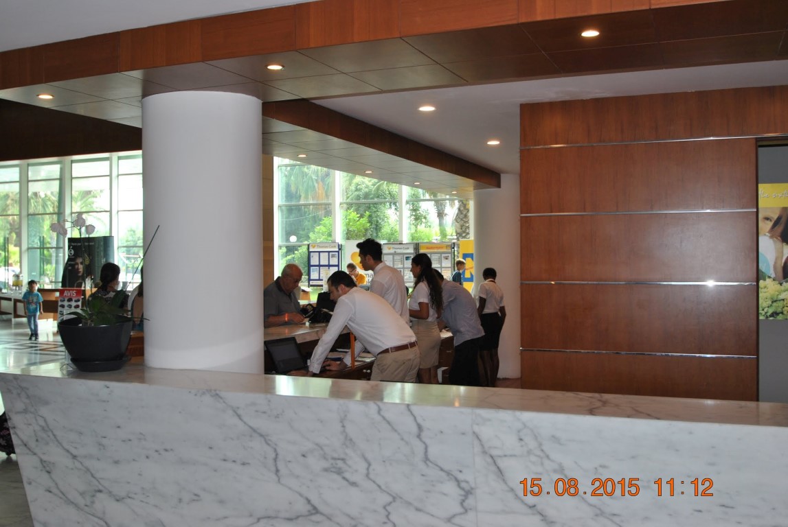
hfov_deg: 53.1
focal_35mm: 36
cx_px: 394
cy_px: 264
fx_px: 789
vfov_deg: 37.0
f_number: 4.5
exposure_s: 1/60
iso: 200
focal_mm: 24
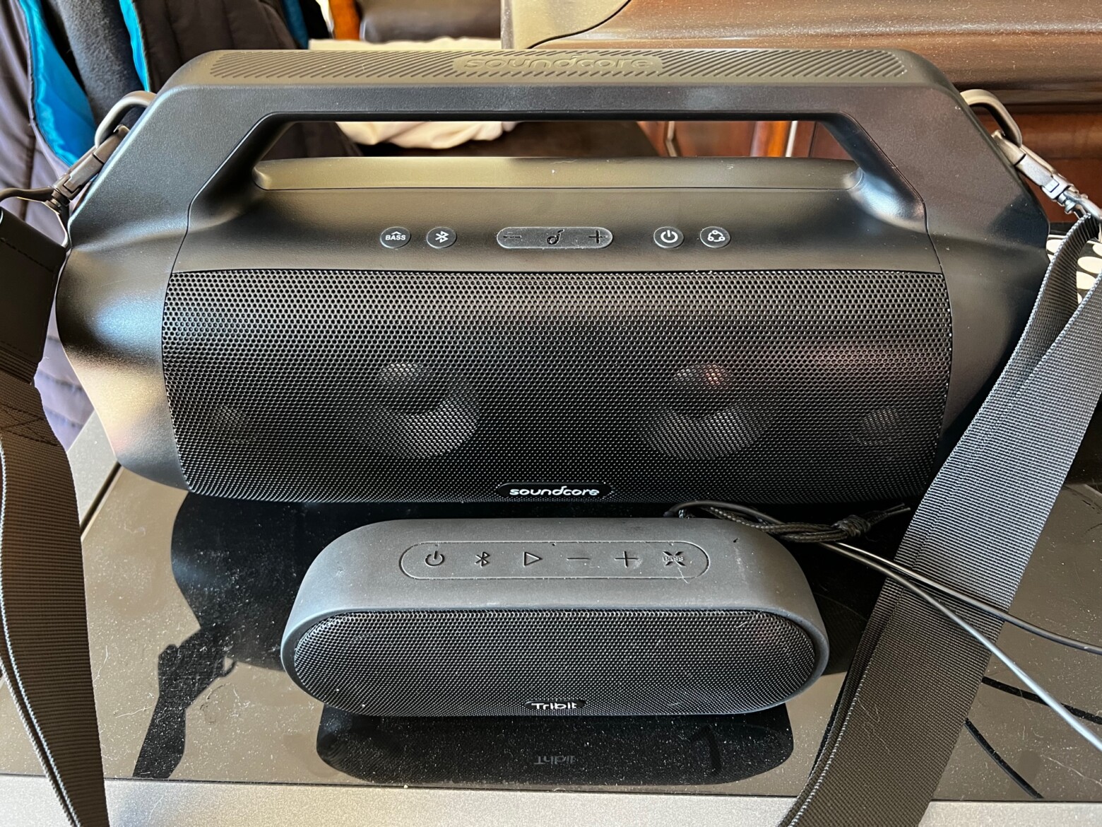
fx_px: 828
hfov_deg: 67.3
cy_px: 414
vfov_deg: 53.1
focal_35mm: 26
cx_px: 551
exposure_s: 1/60
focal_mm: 5.7
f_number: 1.5
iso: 320
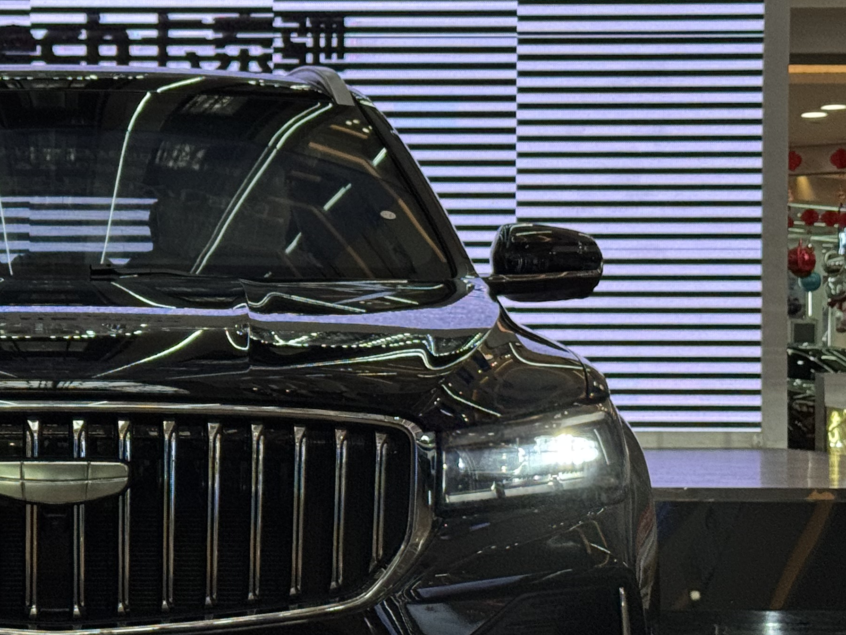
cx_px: 82
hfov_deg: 17.9
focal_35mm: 108
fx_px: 2639
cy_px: 367
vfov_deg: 13.7
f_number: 1.78
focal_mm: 6.76
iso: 64
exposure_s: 1/255
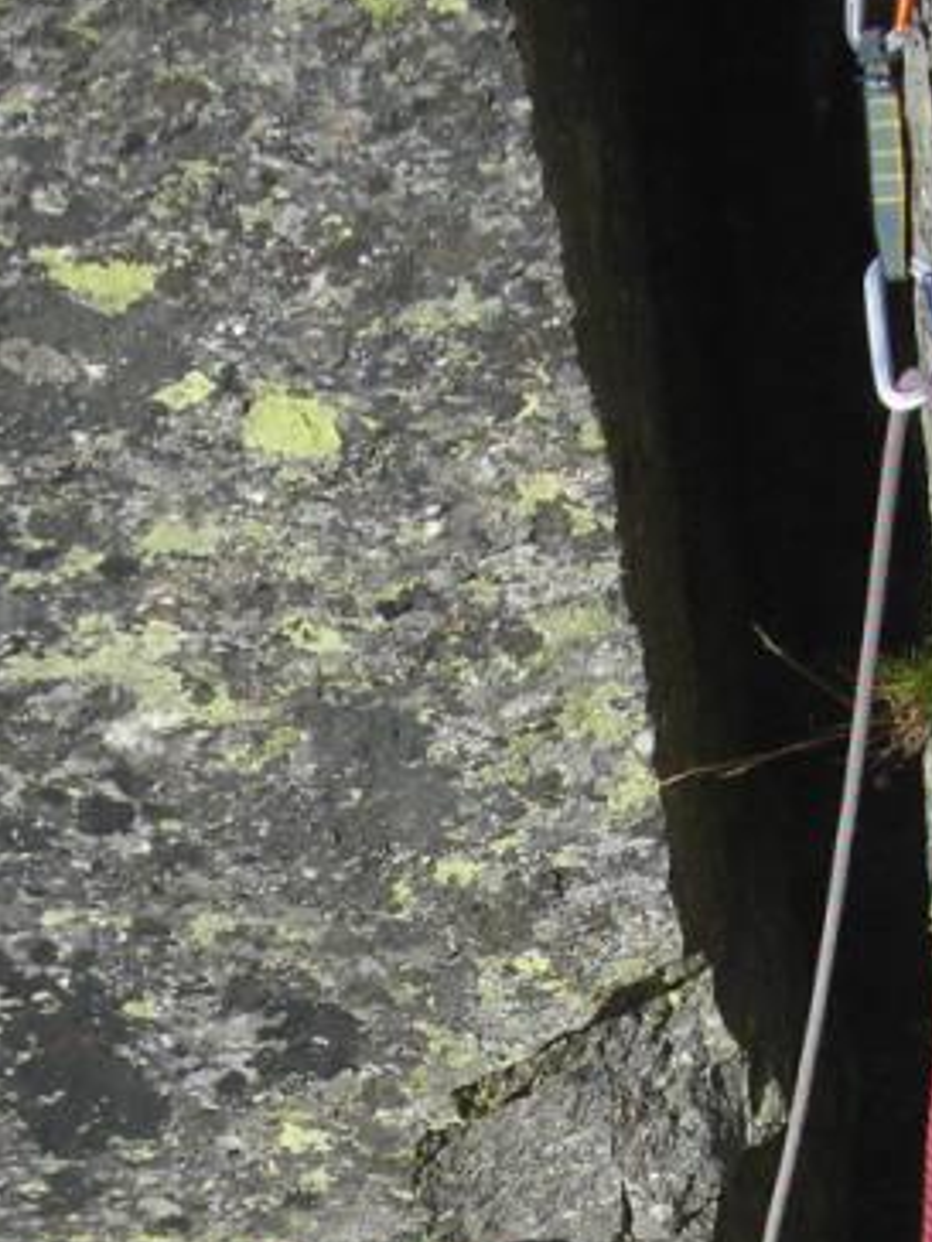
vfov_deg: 18.1
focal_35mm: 107
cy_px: 1123
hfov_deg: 13.8
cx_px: 427
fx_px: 3841
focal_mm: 6.3
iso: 50
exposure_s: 1/195
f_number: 6.4
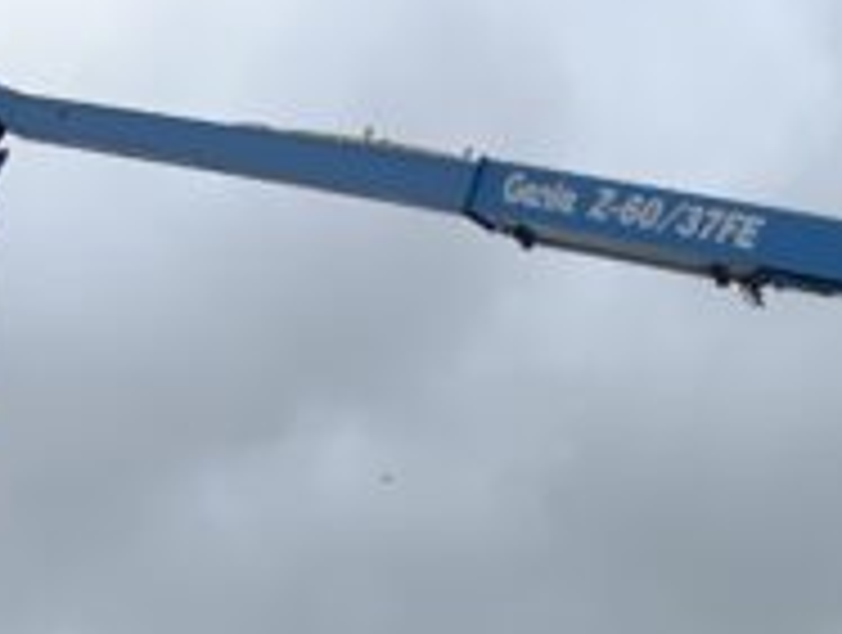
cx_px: 946
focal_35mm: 99
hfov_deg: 18.9
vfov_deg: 14.0
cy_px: 962
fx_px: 2413
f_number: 1.8
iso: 16
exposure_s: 1/253
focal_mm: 3
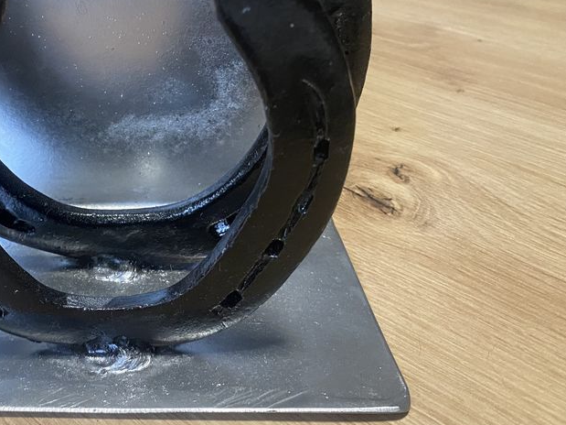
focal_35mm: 42
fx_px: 687
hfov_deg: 42.8
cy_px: 160
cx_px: 115
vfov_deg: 34.2
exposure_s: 1/50
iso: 500
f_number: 1.8
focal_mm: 4.25
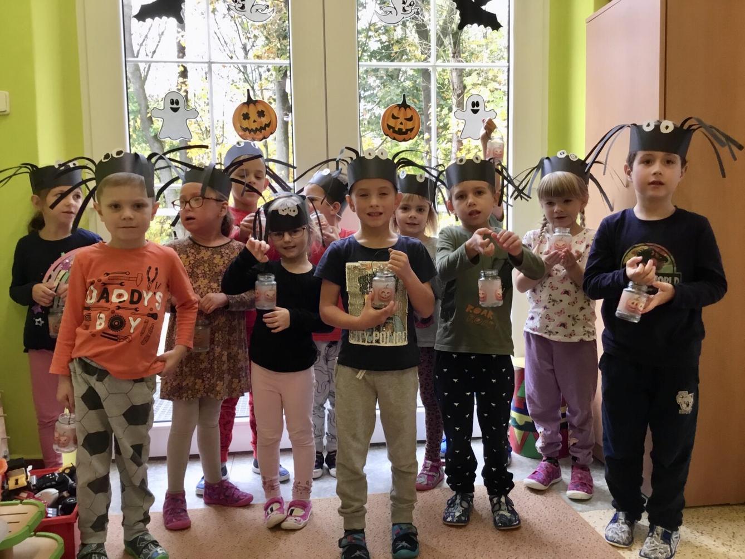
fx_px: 667
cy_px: 280
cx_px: 372
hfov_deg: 58.3
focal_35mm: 31
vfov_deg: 45.5
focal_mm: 3.3
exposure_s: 1/33
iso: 64
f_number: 2.4
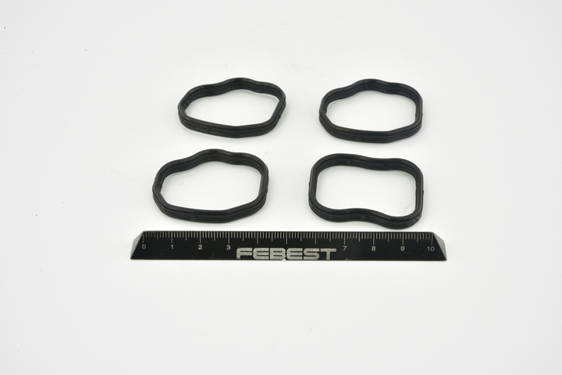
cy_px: 188
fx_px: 937
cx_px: 281
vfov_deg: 22.6
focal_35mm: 60
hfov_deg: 33.4
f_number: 29
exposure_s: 1/2.5
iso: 64
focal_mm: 60
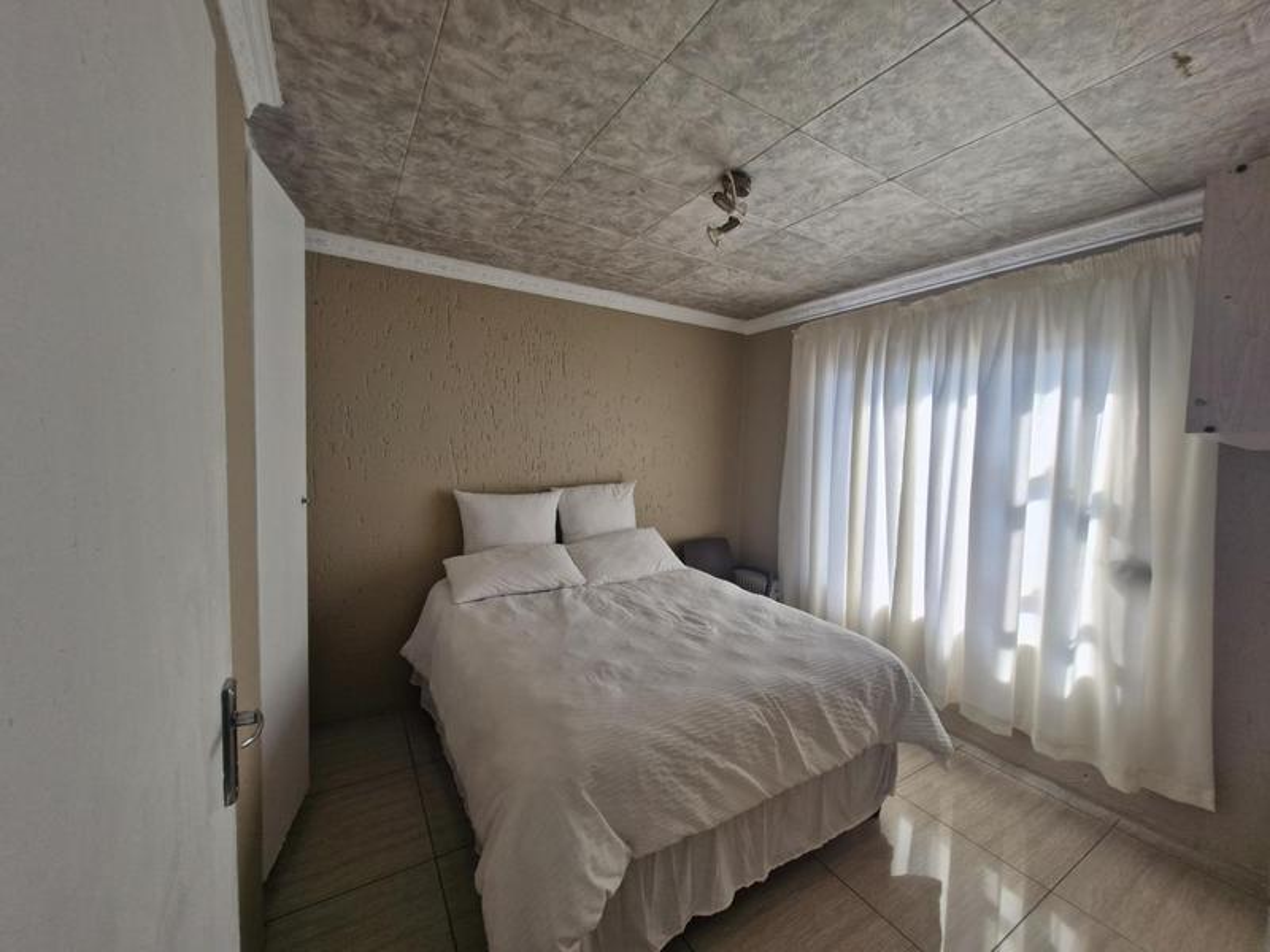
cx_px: 635
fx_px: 477
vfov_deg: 89.9
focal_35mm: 13
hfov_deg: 106.2
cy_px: 476
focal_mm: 1.74
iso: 50
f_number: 2.2
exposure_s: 1/251
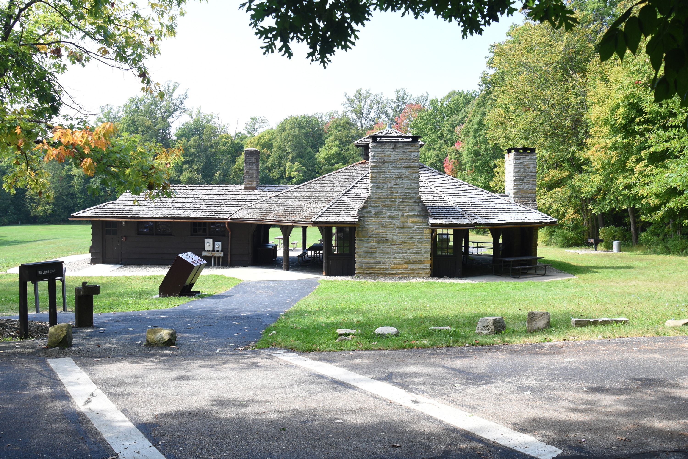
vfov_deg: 36.9
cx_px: 344
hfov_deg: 53.1
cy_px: 230
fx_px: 688
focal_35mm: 36
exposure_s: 1/160
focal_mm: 24
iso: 640
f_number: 8
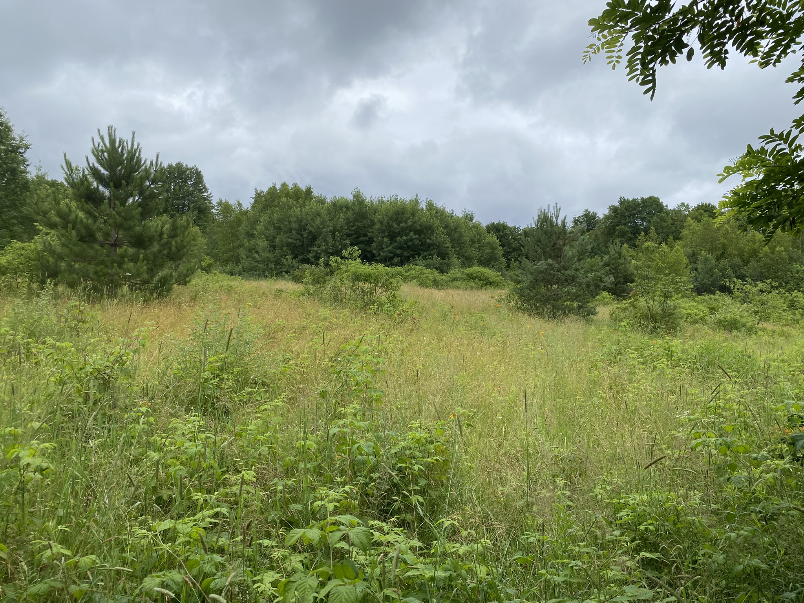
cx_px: 402
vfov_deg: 53.1
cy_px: 302
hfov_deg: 67.3
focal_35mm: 26
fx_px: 604
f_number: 1.8
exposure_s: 1/3984
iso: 32
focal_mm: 4.25
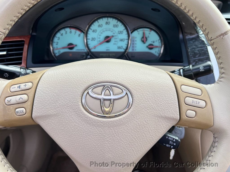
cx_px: 115
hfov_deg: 67.3
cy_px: 86
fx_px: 173
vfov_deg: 53.1
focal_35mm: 26
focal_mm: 5.7
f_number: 1.5
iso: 50
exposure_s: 1/846
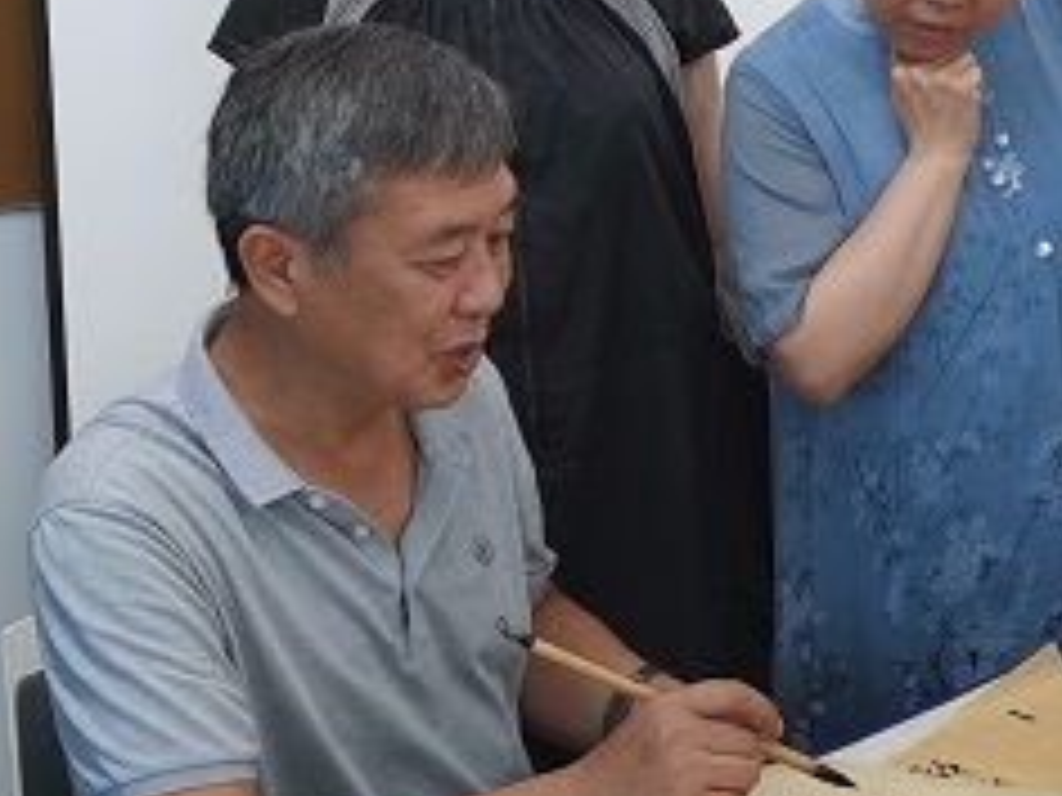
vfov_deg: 18.3
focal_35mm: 80
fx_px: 2454
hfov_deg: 24.2
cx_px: 774
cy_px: 173
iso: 200
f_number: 1.6
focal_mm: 5.56
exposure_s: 1/50
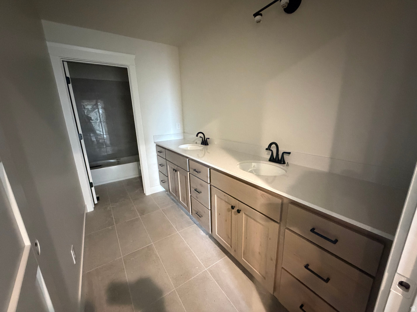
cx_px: 208
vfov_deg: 85.7
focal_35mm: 14
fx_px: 169
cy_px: 156
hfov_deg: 102.1
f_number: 2.2
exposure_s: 1/40
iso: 1000
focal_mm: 2.22
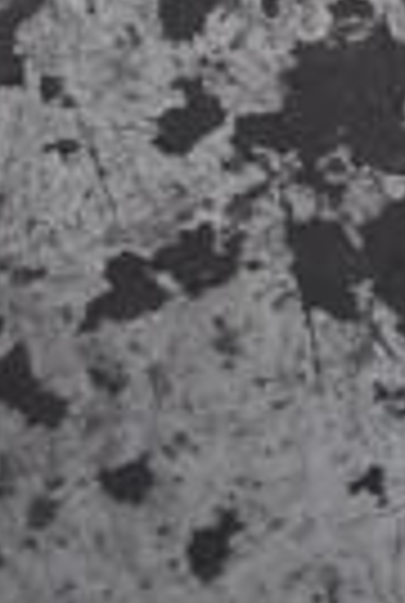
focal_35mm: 184
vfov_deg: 9.0
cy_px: -1208
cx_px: 882
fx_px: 3089
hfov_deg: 7.2
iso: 900
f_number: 3.5
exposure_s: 1/125
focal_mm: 18
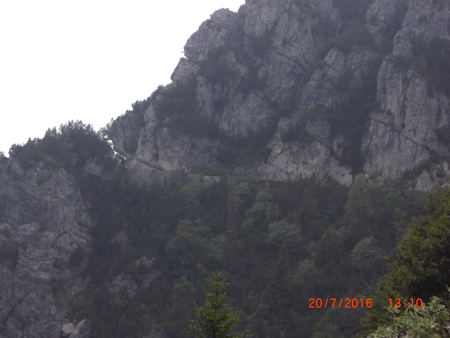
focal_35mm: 114
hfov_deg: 17.3
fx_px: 1482
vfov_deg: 13.0
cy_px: 169
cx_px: 225
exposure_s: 1/320
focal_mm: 18.6
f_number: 5.2
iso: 64
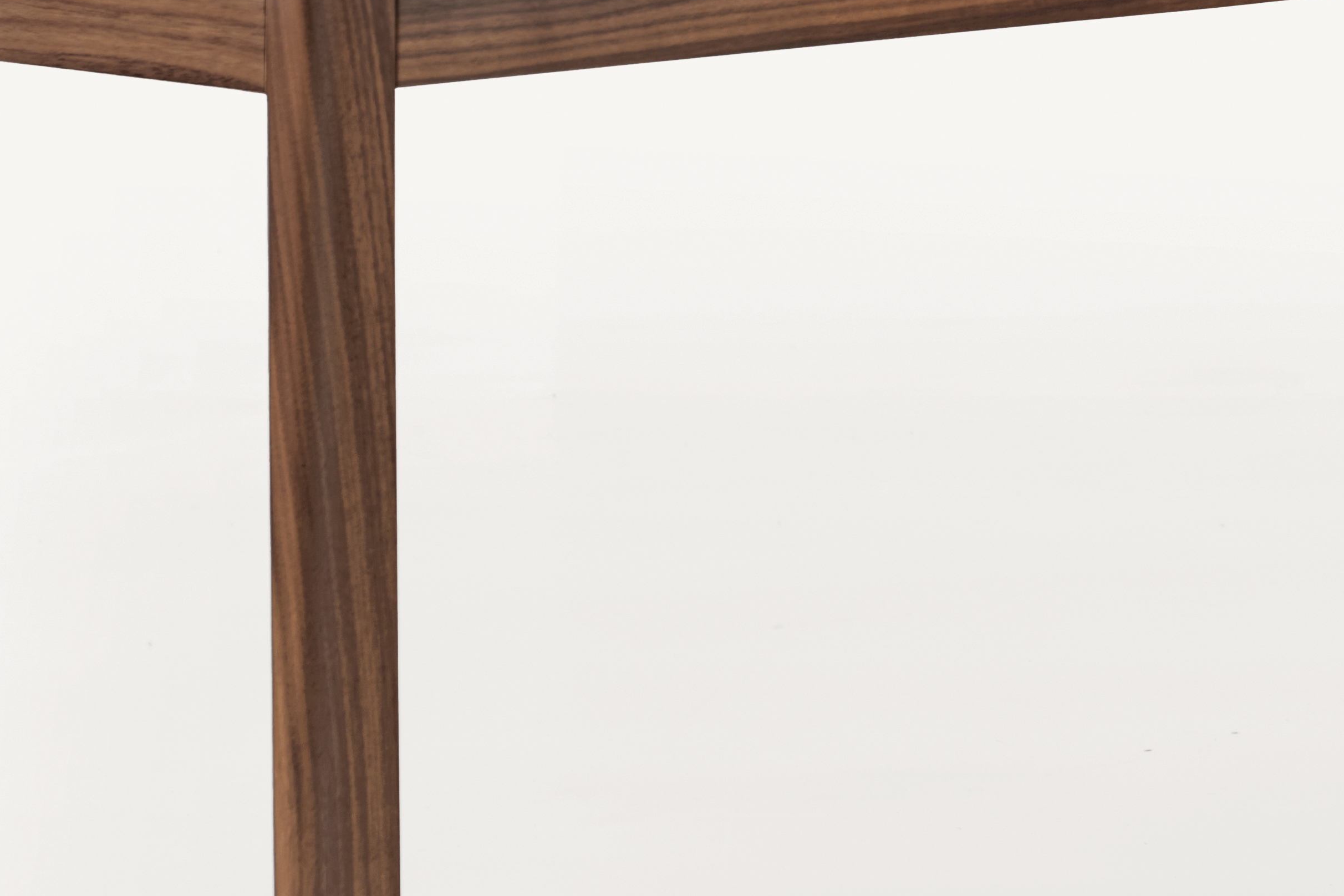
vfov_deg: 7.0
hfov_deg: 9.9
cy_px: 258
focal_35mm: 196
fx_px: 7317
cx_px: 2418
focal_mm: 50
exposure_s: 1/1.25
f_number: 8
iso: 100
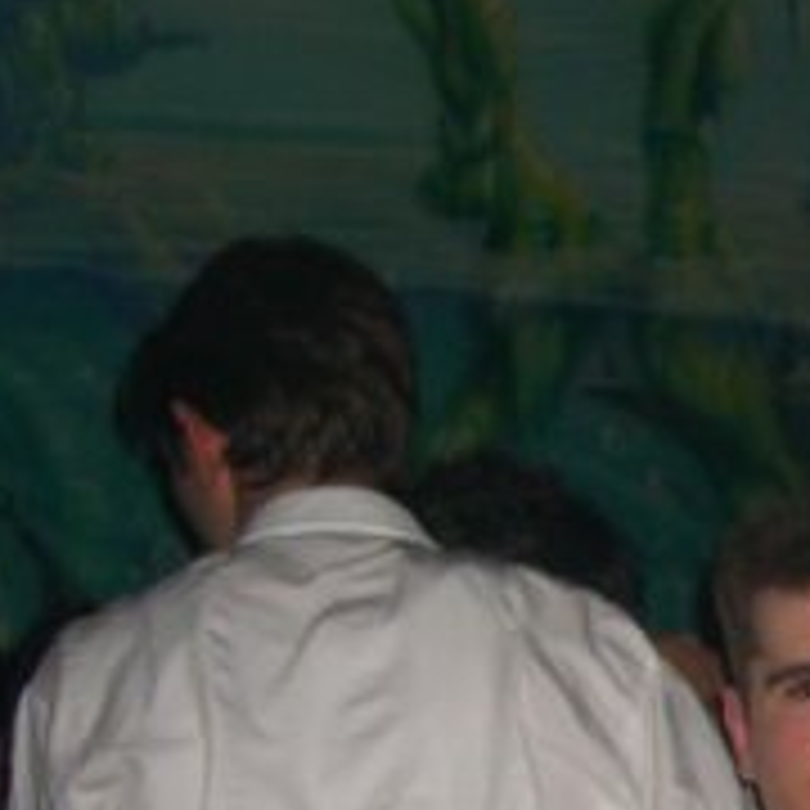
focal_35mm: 112
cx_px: 1076
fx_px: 2965
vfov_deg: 15.0
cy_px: 994
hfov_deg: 14.8
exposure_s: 1/60
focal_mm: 7.9
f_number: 2.8
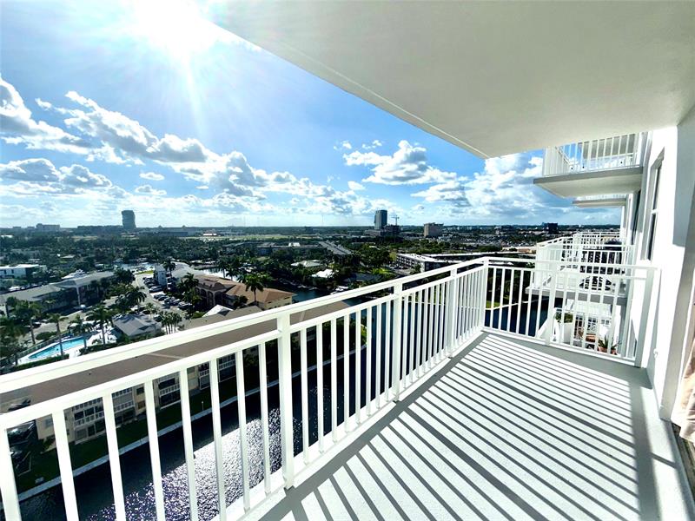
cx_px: 348
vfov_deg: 85.7
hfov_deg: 102.1
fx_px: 281
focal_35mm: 14
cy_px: 260
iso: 16
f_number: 2.2
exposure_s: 1/4149
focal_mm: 2.22
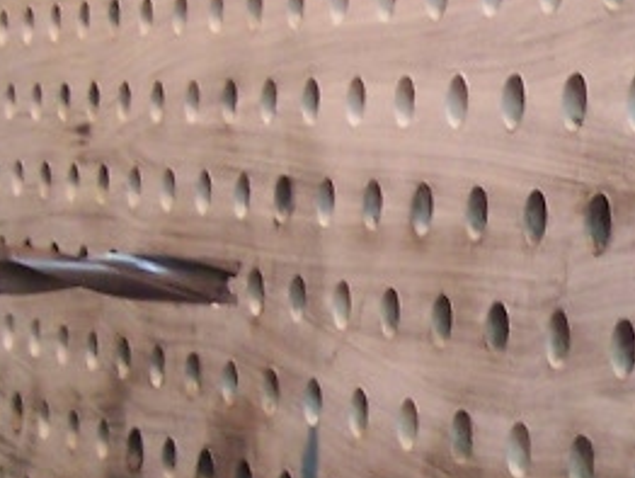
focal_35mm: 174
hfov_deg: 11.0
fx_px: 3195
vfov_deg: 8.5
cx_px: 865
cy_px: 357
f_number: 2.8
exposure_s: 1/10
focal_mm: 6.3
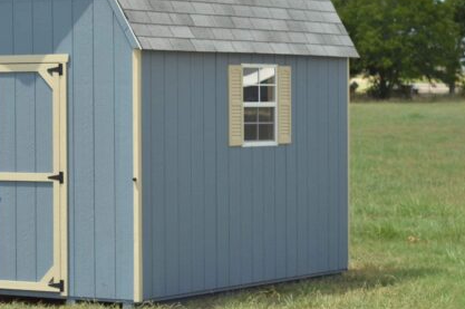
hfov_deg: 14.8
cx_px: 80
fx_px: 1780
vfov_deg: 9.9
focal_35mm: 138
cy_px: 95
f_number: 3.5
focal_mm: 50
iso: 500
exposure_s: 1/5000
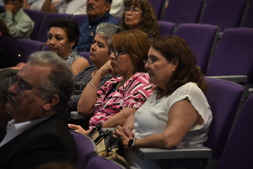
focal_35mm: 120
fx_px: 843
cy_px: 84
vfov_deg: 11.4
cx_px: 126
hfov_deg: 17.1
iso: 250
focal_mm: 120
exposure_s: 1/30
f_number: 4
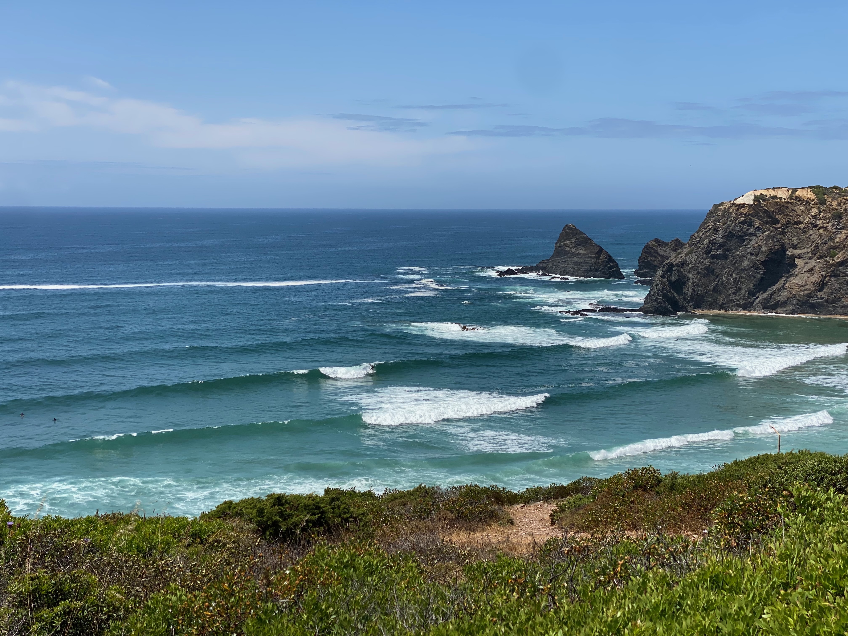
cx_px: 424
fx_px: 1274
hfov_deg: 36.8
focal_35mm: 52
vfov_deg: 28.0
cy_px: 318
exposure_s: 1/1996
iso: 20
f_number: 2
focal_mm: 6
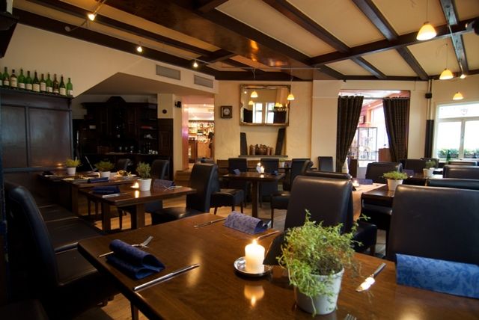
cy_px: 160
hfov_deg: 89.9
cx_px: 240
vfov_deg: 67.5
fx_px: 240
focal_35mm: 18
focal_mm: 12
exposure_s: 1/2
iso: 200
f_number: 4
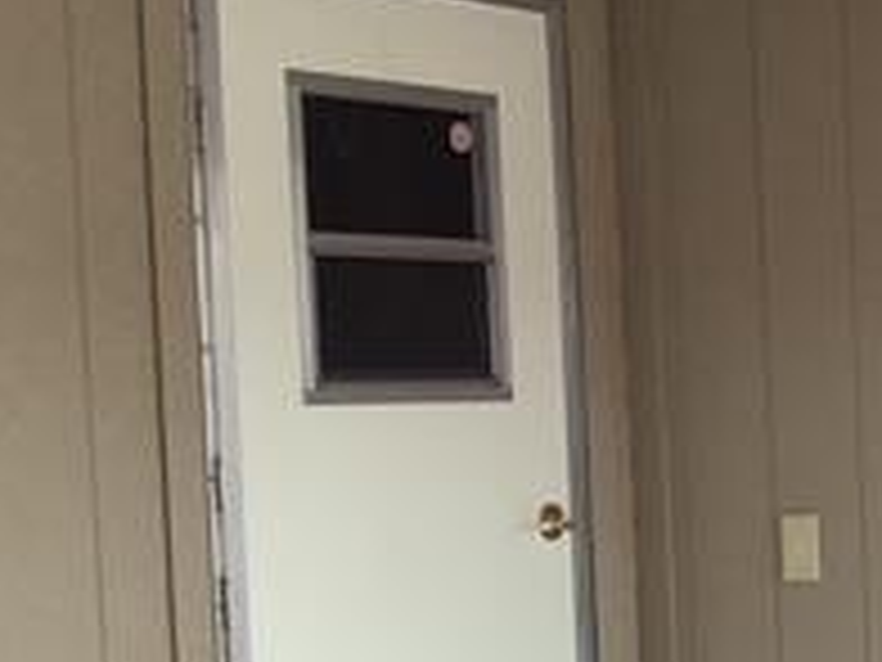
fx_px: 2573
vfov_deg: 14.5
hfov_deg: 17.3
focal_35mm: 101
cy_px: 554
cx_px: 1359
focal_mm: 3.3
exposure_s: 1/120
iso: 40
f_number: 2.4
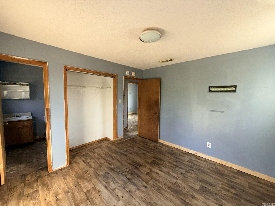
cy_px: 103
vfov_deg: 85.7
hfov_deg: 102.1
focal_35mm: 14
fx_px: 111
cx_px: 138
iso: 125
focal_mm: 2.22
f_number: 2.2
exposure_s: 1/121
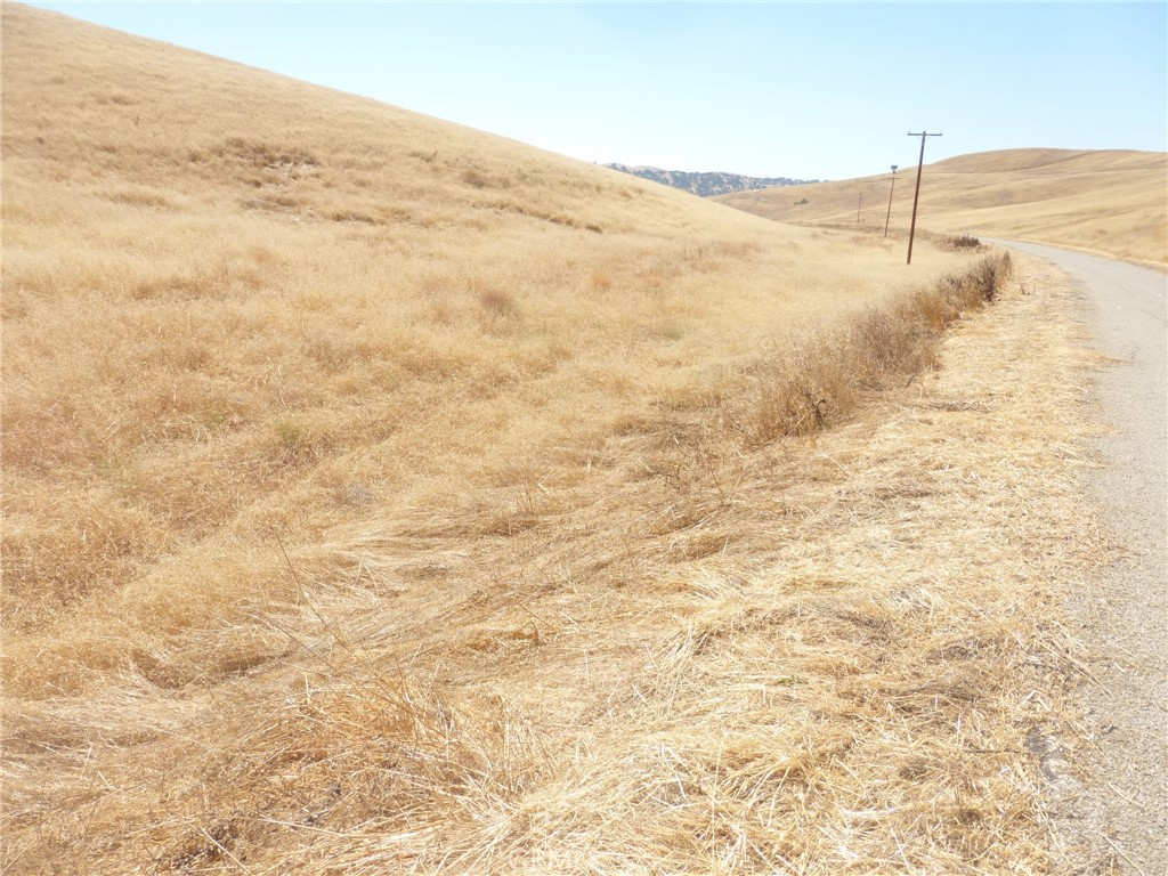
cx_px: 584
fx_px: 810
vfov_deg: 56.8
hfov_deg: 71.6
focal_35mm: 24
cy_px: 438
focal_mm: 4.3
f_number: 4
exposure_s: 1/640
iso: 100
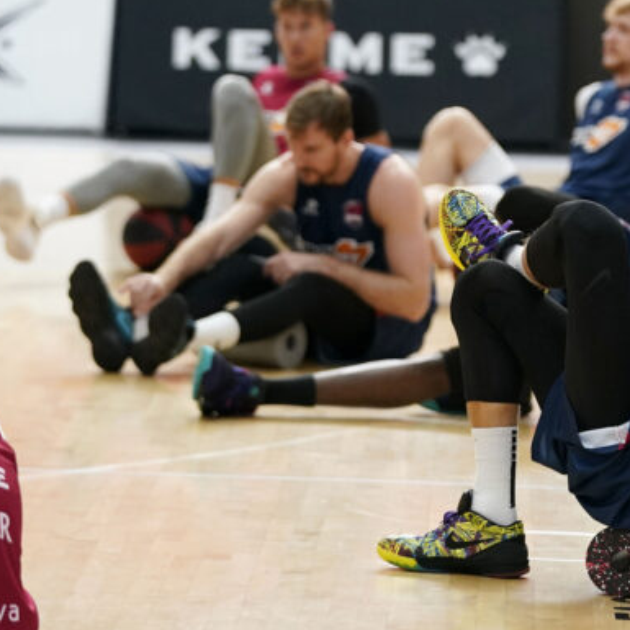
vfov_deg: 5.1
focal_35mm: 342
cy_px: 254
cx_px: 527
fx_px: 7042
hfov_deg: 5.1
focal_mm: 135
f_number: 2.8
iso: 2500
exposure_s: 1/800
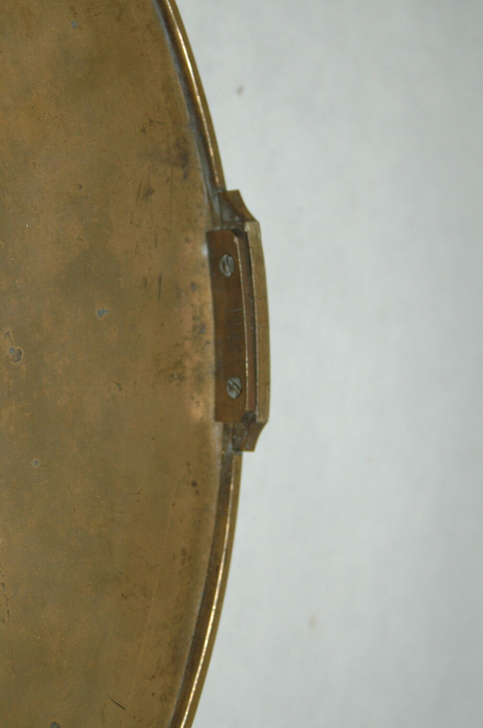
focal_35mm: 62
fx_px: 1251
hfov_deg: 21.8
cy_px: 332
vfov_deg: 32.4
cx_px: 203
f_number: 3.5
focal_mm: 28
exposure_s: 1/60
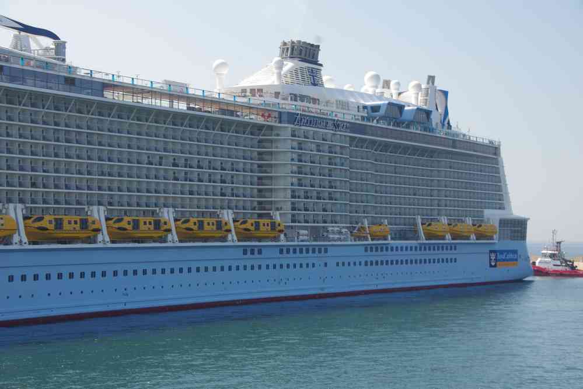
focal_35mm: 72
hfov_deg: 28.1
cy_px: 194
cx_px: 292
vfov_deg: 18.9
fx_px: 1166
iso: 200
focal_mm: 47.5
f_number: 11
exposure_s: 1/80
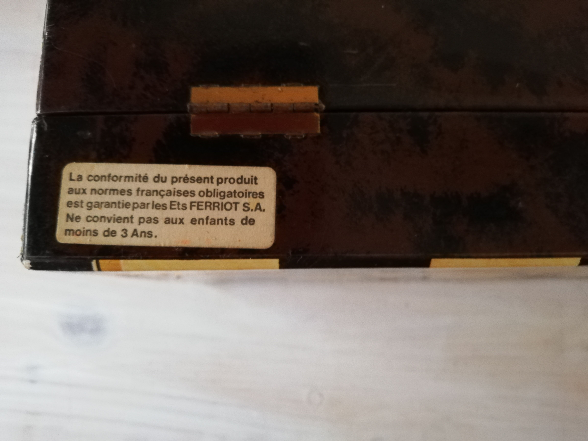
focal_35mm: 26
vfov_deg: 53.1
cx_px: 294
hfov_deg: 67.3
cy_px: 220
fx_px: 442
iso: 400
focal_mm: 3.81
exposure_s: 1/25
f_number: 2.2
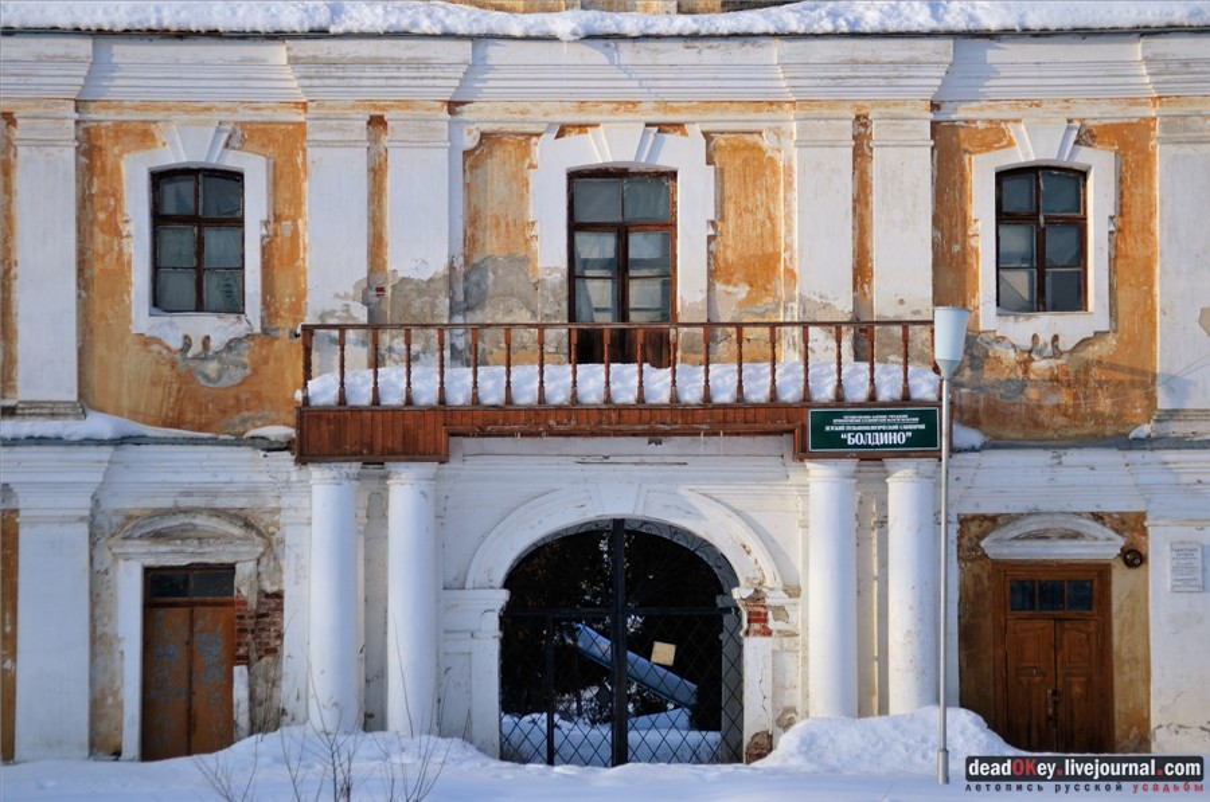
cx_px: 605
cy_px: 401
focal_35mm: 128
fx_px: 4279
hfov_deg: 16.1
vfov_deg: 10.7
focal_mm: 85
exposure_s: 1/400
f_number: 5.6
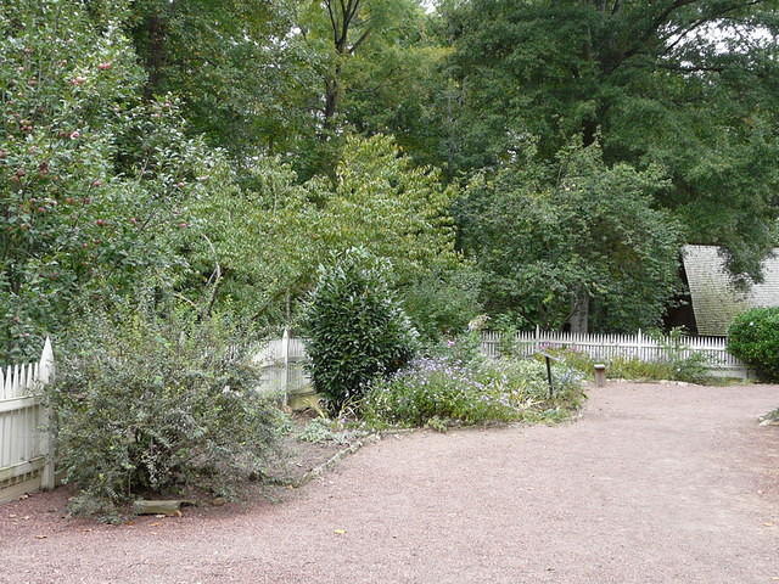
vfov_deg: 38.7
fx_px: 833
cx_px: 390
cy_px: 292
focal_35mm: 37
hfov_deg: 50.1
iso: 100
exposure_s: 1/100
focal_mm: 4.7
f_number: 2.8
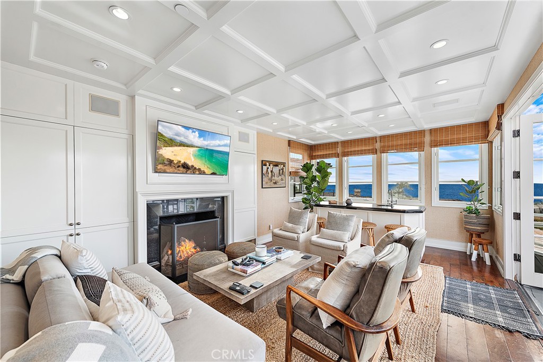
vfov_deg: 81.2
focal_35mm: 14
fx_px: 211
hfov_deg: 104.3
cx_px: 272
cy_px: 181
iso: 125
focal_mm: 14
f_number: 7.1
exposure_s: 1/400
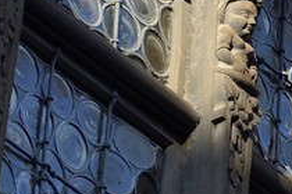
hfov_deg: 2.4
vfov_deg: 1.6
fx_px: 6926
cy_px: -69
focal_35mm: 854
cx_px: 986
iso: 200
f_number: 5.6
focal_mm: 112
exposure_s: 1/250
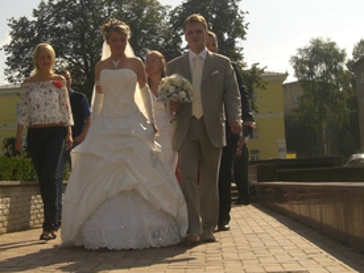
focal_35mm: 62
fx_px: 652
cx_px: 157
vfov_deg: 23.5
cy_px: 86
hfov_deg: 31.2
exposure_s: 1/1000
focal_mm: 6.3
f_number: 4.4
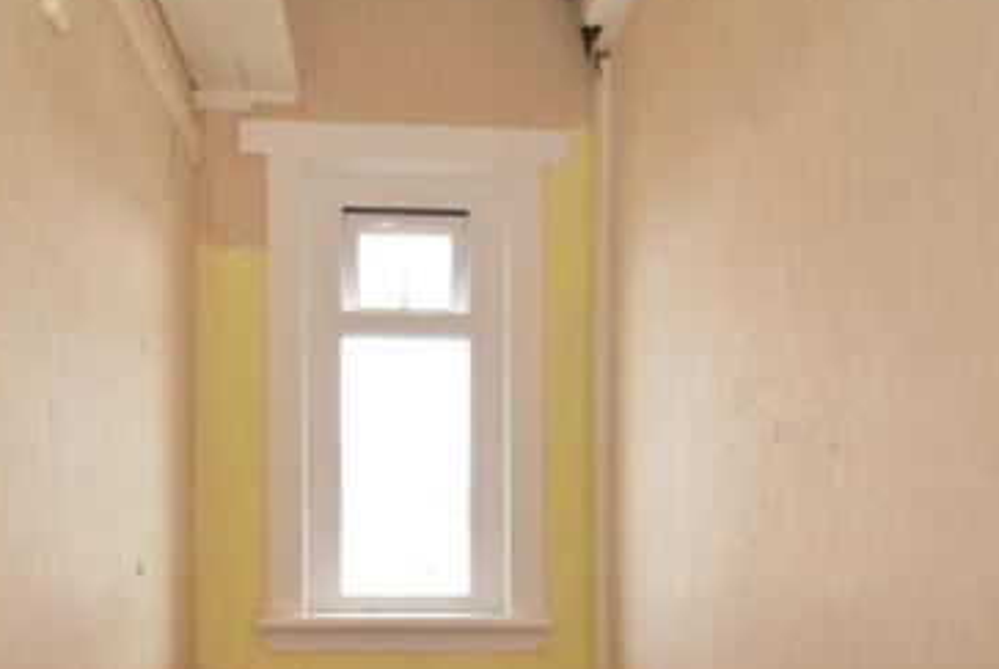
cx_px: 424
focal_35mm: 27
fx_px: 750
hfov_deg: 66.9
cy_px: 560
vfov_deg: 45.0
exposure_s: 1/60
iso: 200
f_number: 4
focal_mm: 10
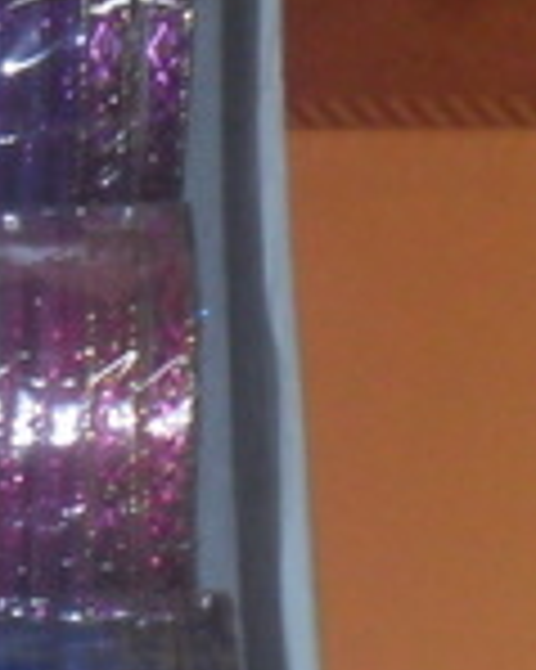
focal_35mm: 353
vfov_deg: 5.5
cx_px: -572
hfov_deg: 4.3
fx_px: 7007
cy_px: 362
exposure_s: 1/60
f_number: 5
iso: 400
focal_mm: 19.6
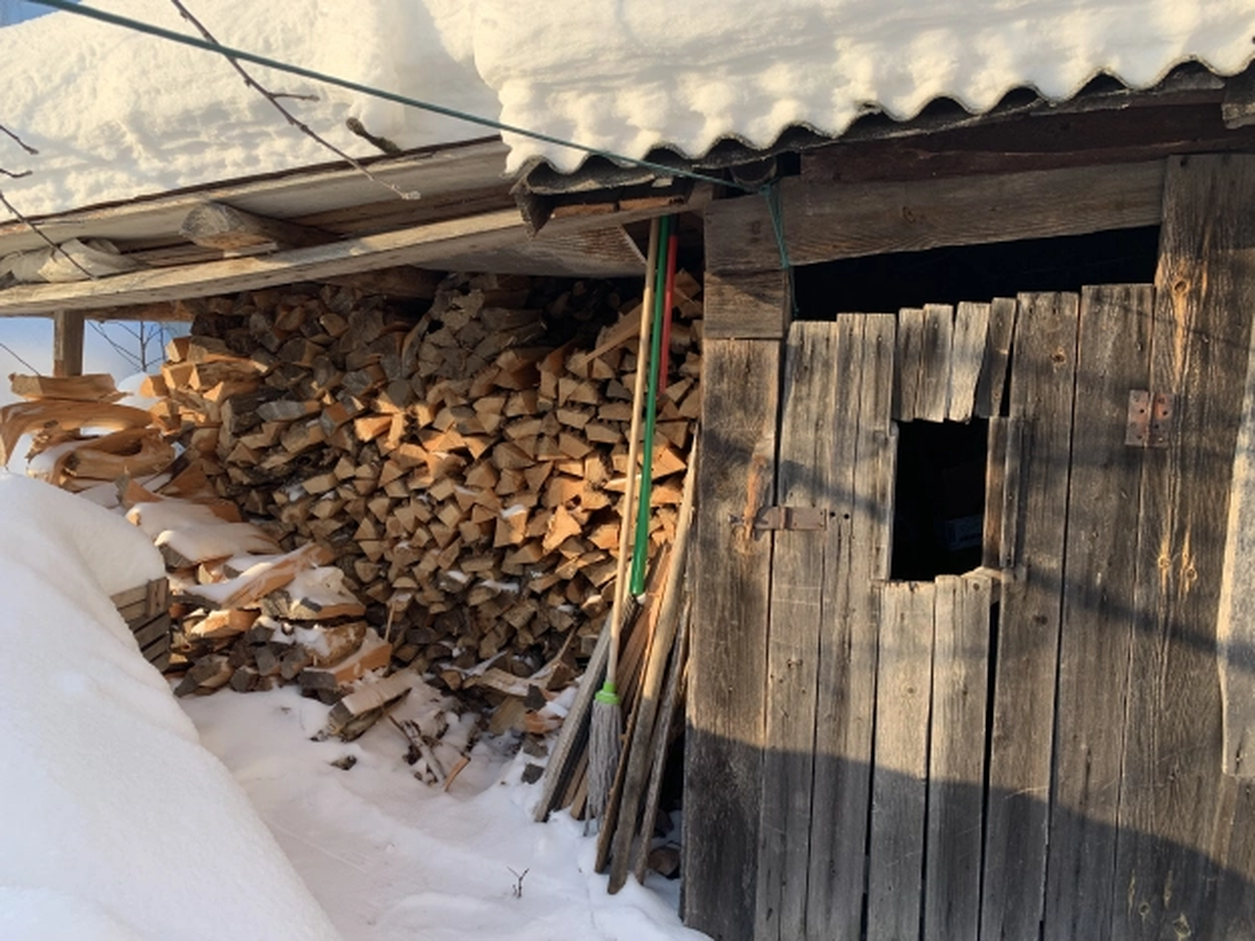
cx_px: 628
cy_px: 470
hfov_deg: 67.3
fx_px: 943
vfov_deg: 53.1
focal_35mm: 26
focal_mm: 4.25
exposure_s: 1/510
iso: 25
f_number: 1.8
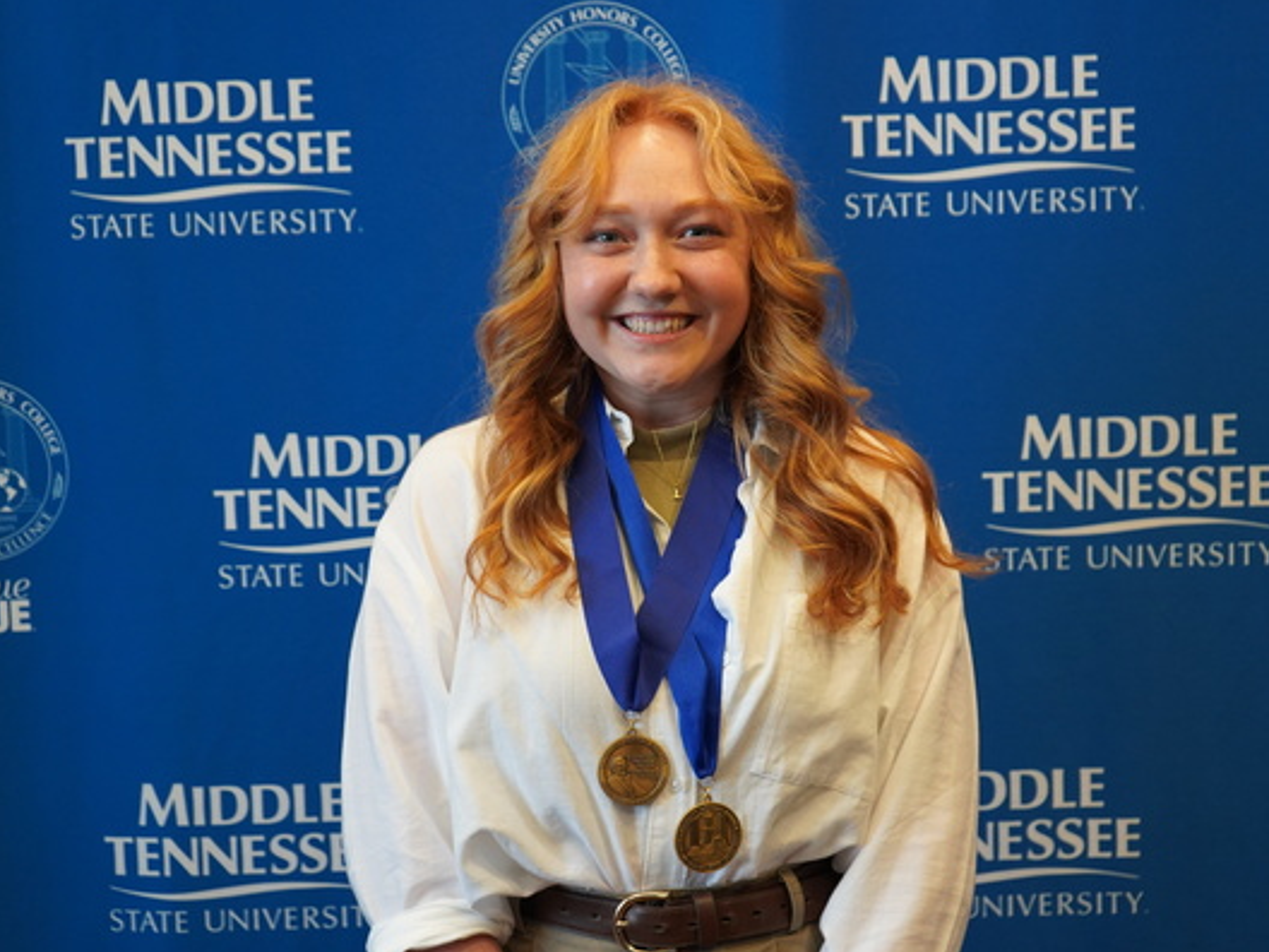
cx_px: 663
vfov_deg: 24.8
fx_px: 2163
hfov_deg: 32.7
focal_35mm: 59
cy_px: 478
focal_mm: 54
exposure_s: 1/160
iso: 2000
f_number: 5
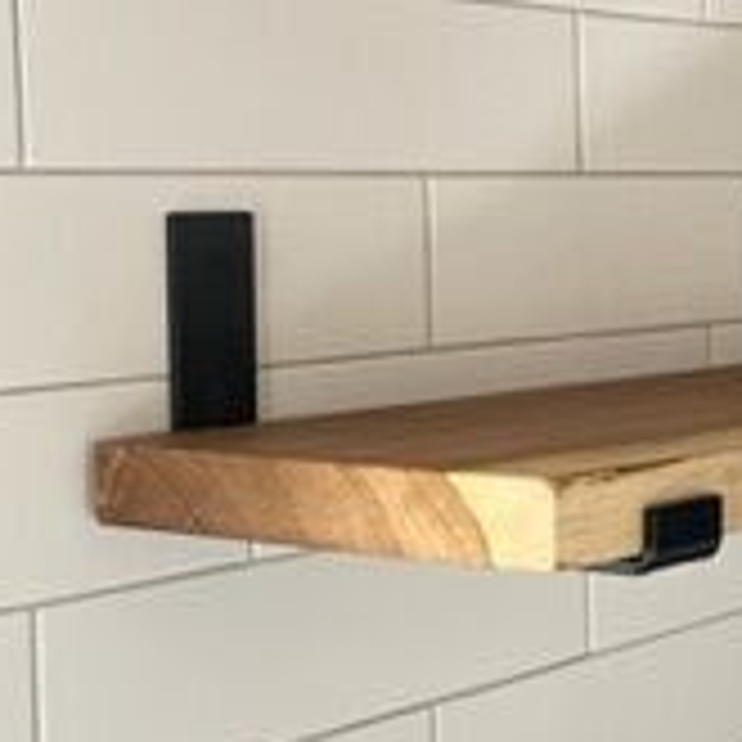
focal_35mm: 89
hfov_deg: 18.4
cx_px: 908
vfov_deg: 19.5
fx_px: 2158
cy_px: 360
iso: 500
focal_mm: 4.2
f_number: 1.6
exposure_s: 1/59
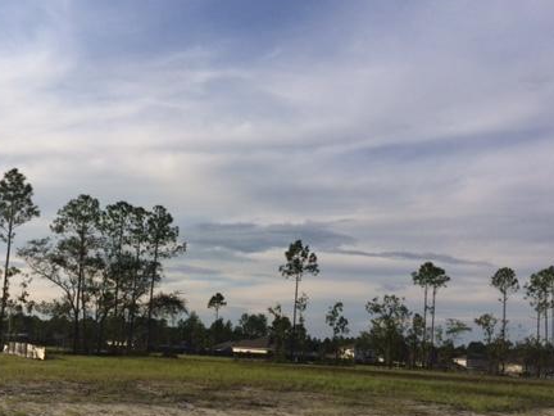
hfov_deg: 43.7
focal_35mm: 43
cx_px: 231
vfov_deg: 33.1
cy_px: 298
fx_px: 688
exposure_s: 1/2740
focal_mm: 4.15
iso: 32
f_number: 2.2
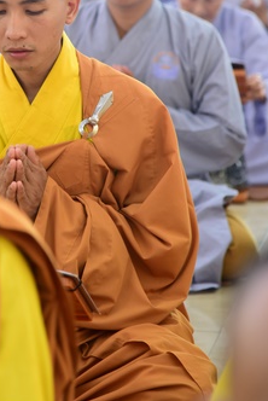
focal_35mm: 235
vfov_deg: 8.7
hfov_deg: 5.8
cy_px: 72
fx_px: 2619
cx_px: 27
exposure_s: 1/40
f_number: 4
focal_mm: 120
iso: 800
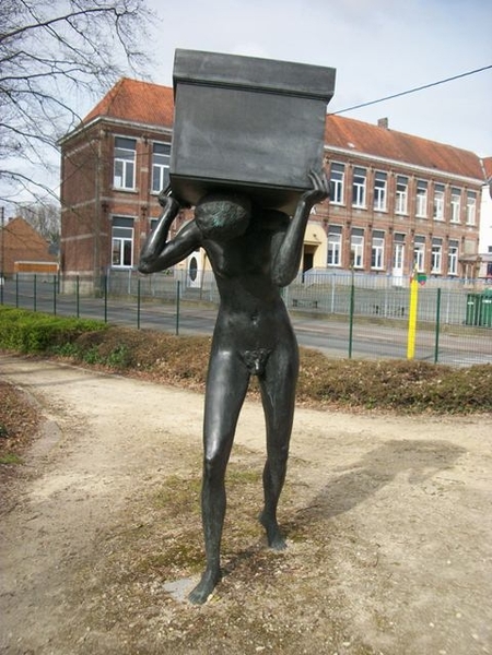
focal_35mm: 32
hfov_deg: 44.2
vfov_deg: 56.8
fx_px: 606
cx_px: 246
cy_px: 328
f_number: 8.8
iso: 80
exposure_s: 1/125
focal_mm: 5.7
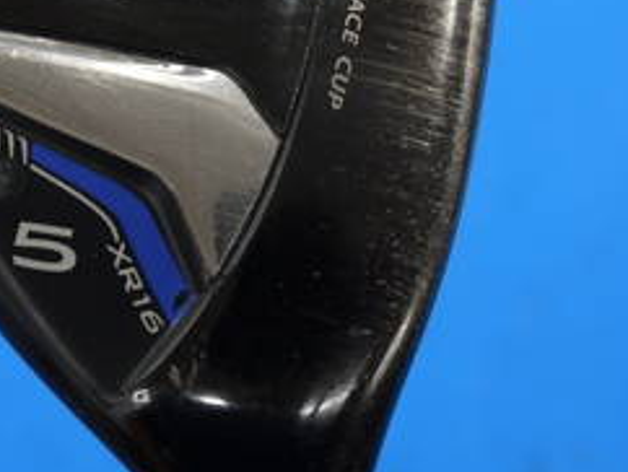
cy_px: 26
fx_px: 2397
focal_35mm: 132
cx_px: 200
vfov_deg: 11.2
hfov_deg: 14.9
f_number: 4.6
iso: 200
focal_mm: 25
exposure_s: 1/60
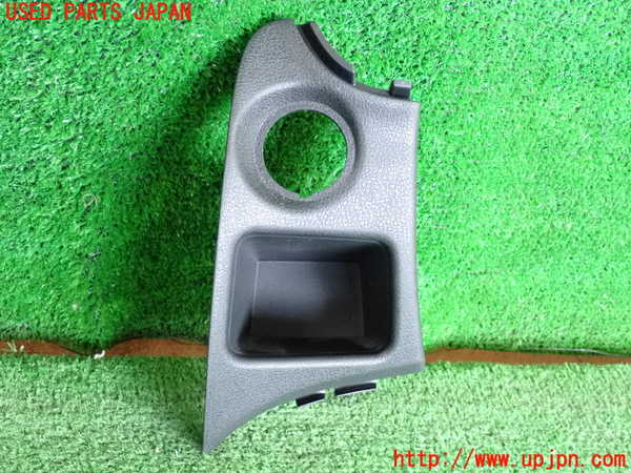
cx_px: 316
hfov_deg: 35.5
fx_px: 984
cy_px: 236
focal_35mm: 54
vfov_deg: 27.0
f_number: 3.3
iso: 2000
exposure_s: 1/125
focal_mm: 9.65
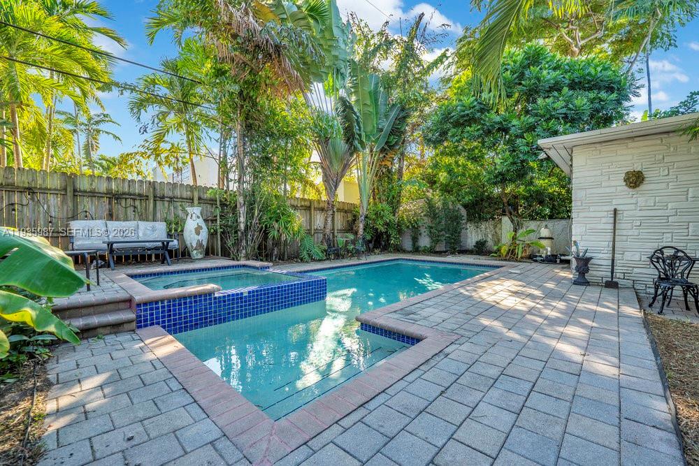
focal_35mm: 14
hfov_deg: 104.2
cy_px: 233
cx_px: 350
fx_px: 272
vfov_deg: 81.2
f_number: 4.5
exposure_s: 1/80
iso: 100
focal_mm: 14
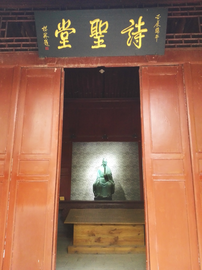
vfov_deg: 61.7
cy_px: 135
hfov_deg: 48.2
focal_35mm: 29
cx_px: 101
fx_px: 226
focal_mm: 3.8
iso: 400
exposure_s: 1/33.3
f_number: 2
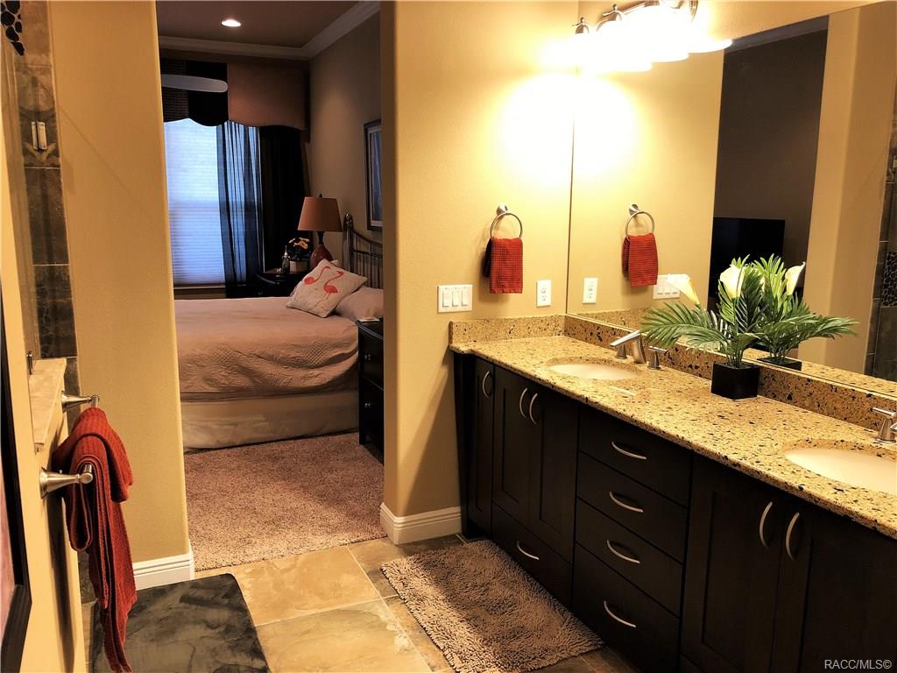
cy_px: 336
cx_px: 448
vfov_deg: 49.7
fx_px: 726
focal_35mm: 28
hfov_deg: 63.4
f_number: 1.8
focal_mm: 3.99
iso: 40
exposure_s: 1/15
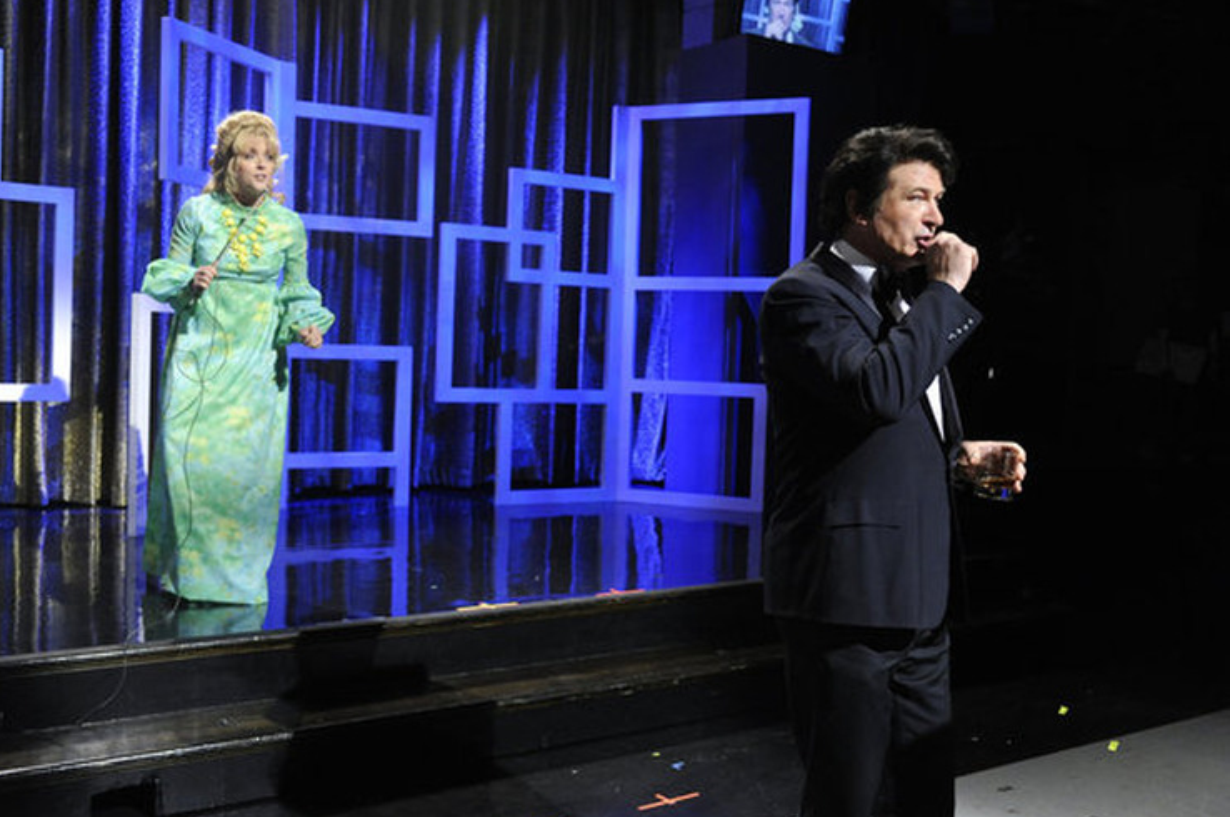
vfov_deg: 35.8
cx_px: 582
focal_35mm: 37
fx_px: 1262
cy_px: 397
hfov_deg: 51.9
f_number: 3.2
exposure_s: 1/125
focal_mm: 35
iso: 2500
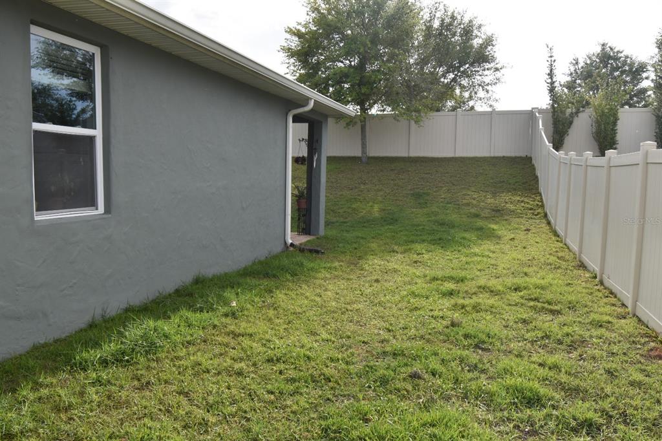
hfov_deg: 61.9
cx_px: 331
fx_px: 551
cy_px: 220
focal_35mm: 30
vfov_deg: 43.6
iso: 200
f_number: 8
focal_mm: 20
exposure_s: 1/250
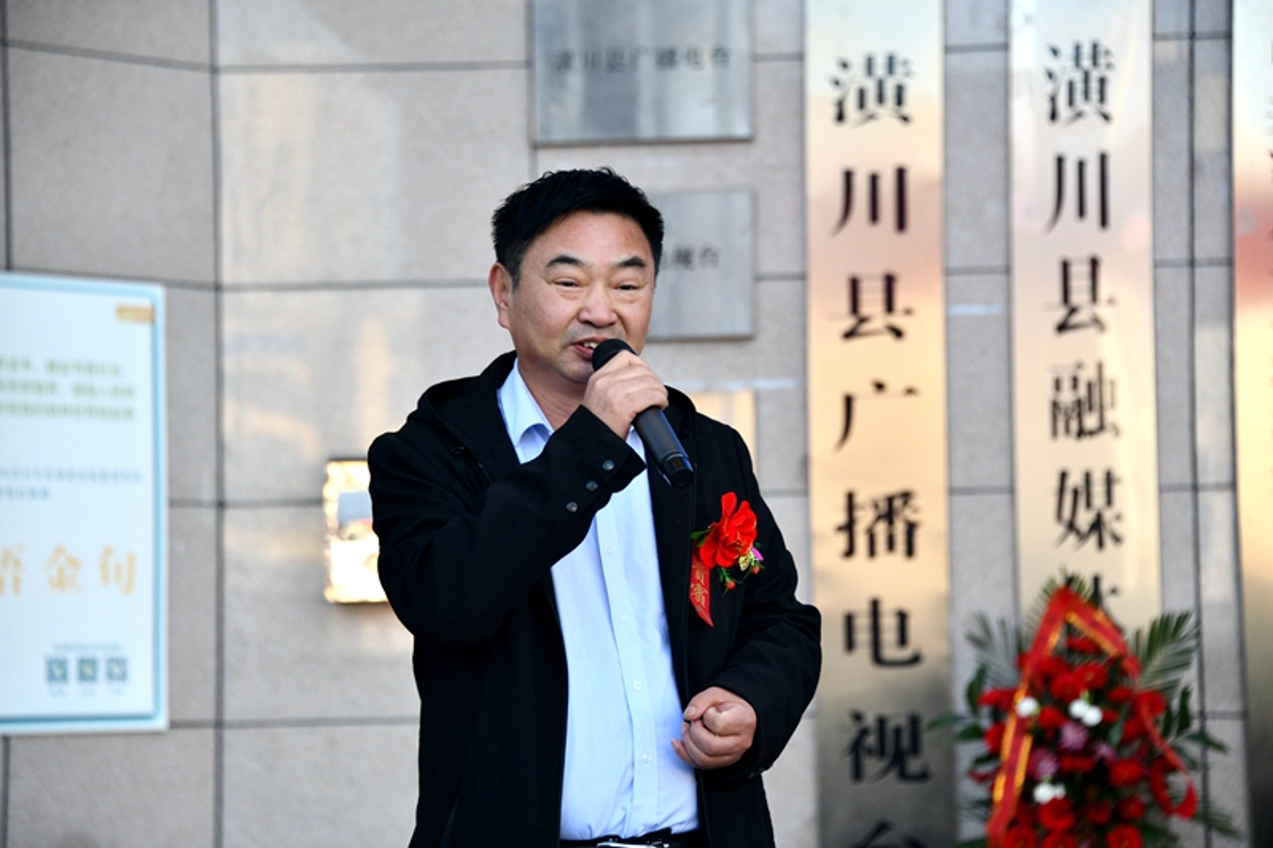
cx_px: 636
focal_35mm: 135
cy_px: 424
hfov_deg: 15.2
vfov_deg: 10.2
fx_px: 4772
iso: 180
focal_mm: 135
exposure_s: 1/125
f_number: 5.6
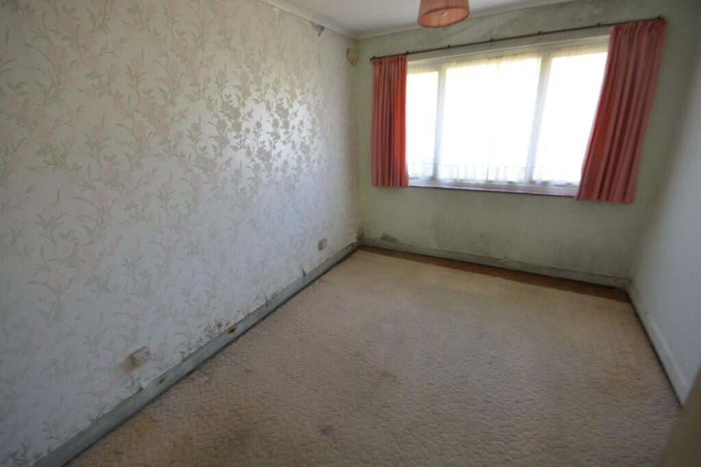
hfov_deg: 100.4
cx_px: 350
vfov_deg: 77.3
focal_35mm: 15
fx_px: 292
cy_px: 234
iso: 400
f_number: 8
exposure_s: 1/13
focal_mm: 10
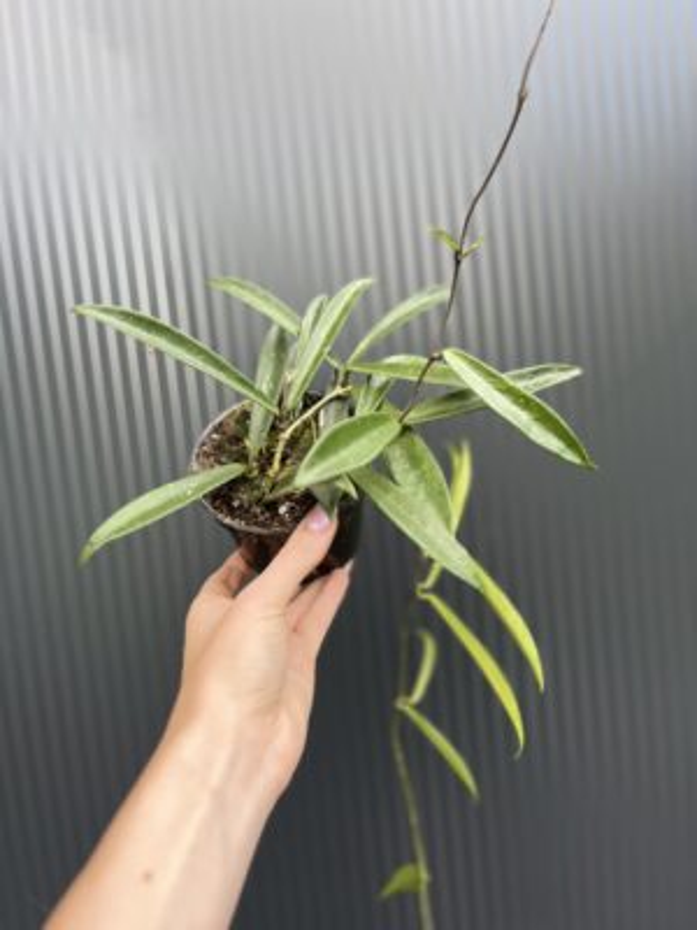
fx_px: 698
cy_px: 465
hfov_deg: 53.1
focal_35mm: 26
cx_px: 348
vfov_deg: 67.3
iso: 32
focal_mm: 5.1
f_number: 1.6
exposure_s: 1/122
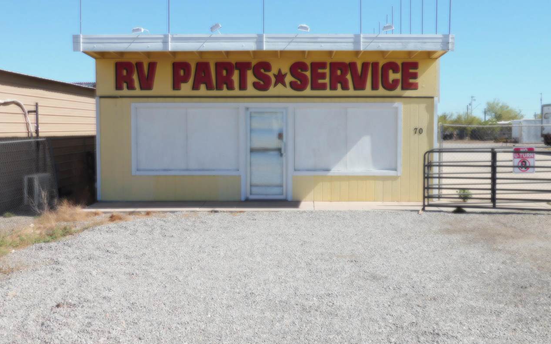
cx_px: 279
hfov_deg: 46.2
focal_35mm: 43
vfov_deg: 29.9
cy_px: 174
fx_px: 646
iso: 125
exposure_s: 1/500
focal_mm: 7.1
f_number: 7.2
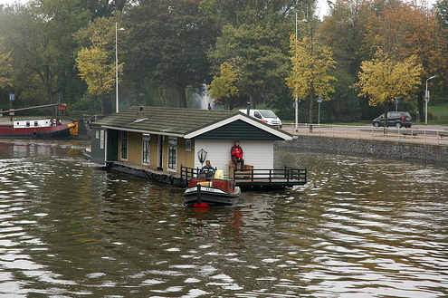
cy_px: 149
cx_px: 224
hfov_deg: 21.9
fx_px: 1156
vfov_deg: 14.7
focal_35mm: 93
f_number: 8
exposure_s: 1/250
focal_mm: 62
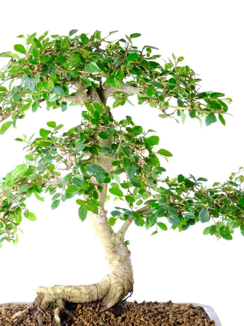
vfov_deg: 16.1
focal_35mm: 122
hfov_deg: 12.1
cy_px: 202
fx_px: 1147
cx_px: 108
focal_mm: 63
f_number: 9
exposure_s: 1/25
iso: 2000
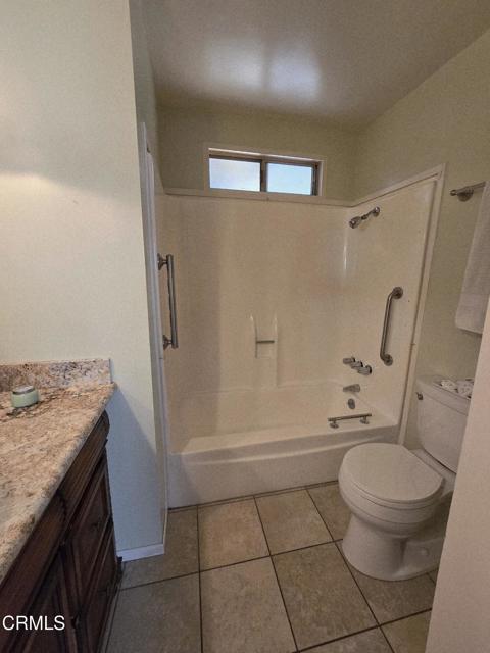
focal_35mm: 13
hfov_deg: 89.9
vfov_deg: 106.2
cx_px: 245
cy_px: 326
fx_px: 245
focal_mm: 2.2
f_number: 2.2
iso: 200
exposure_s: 1/60.2
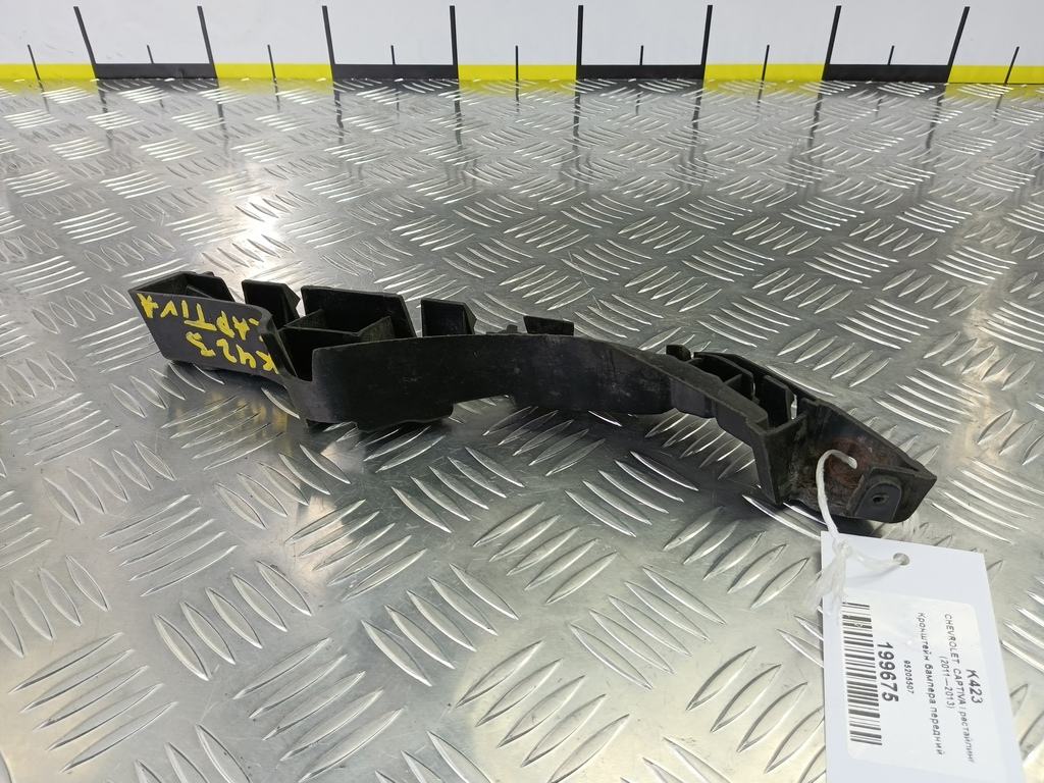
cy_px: 392
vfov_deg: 58.9
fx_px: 694
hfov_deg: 73.9
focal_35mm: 23
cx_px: 522
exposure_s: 1/50
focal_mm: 4.11
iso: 119
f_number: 1.6
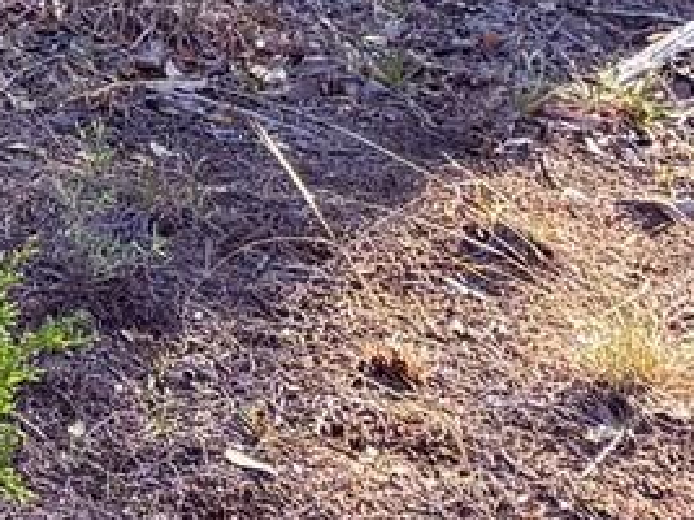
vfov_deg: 7.2
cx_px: -762
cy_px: -1006
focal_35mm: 184
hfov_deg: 9.9
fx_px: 3687
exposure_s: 1/433
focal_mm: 6.76
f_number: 1.78
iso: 100
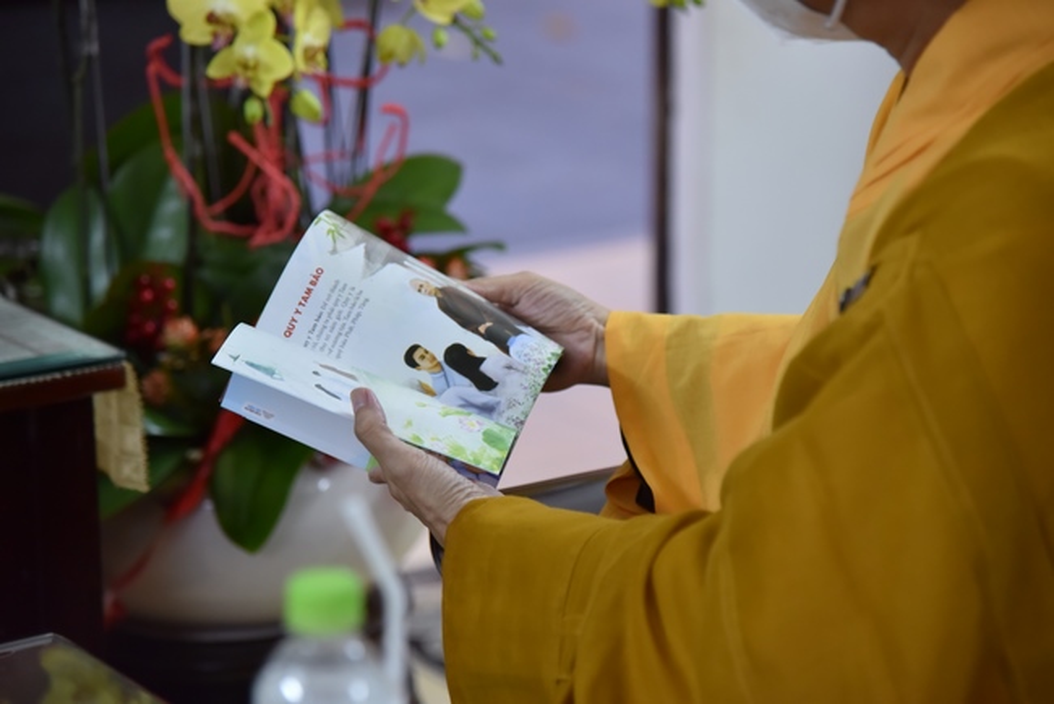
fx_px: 3515
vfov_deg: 11.4
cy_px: 352
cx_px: 527
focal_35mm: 120
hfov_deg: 17.1
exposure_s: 1/60
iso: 2000
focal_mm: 120
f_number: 4
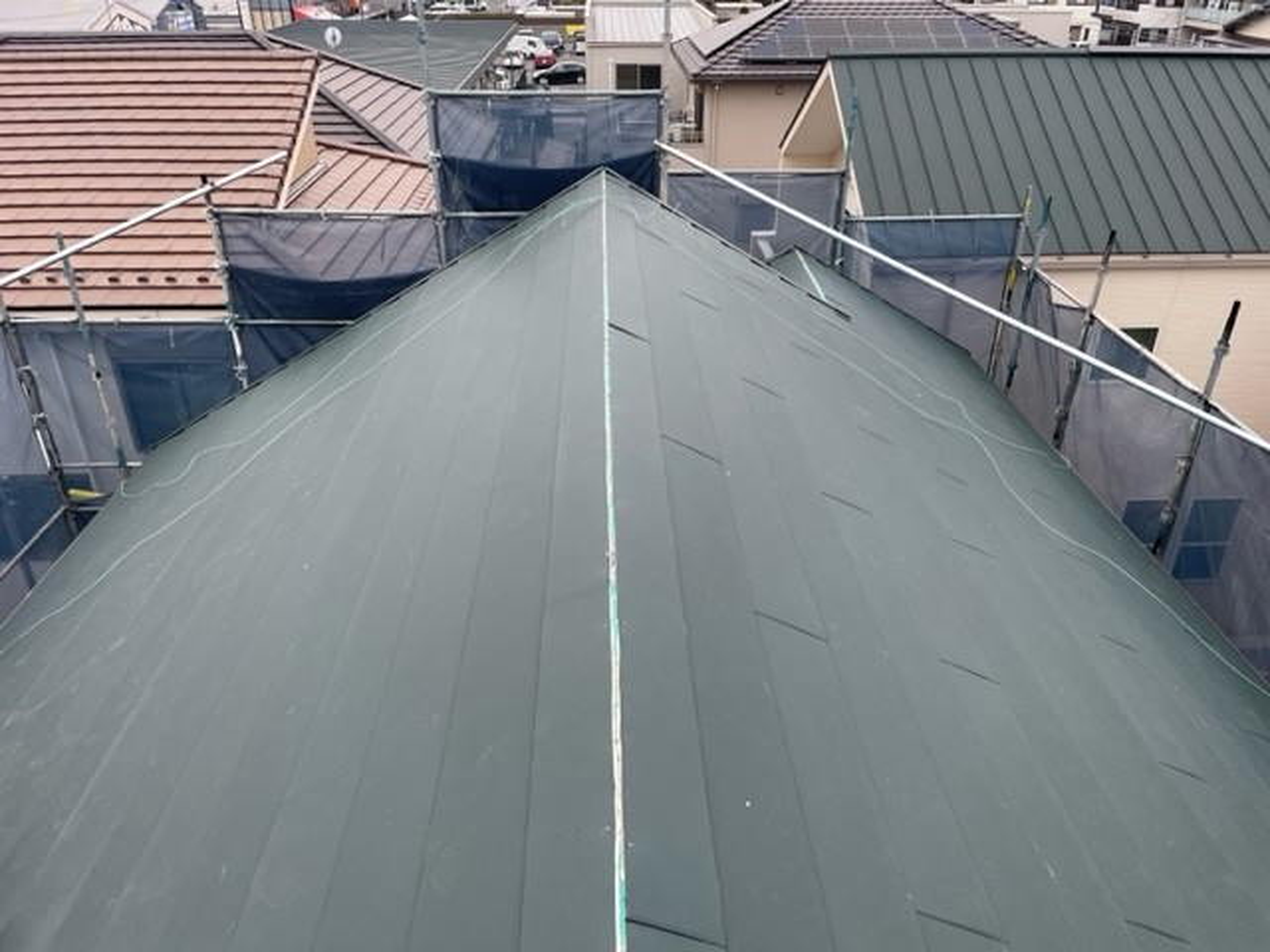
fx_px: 954
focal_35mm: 26
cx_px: 635
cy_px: 476
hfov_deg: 67.3
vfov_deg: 53.1
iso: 80
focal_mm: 4.2
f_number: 1.6
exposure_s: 1/121
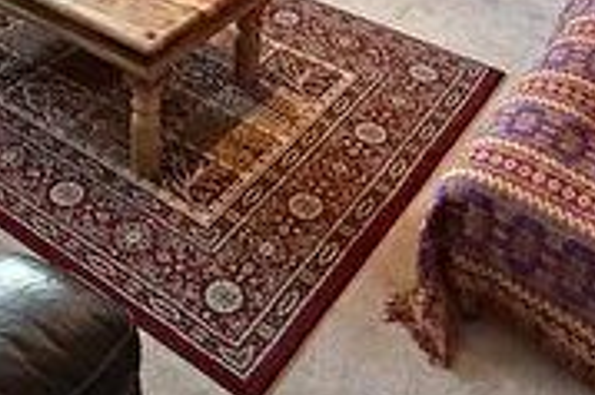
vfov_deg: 20.6
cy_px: -184
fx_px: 941
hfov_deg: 33.4
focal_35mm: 57
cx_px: 66
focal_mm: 2.22
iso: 500
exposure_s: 1/100
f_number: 2.2
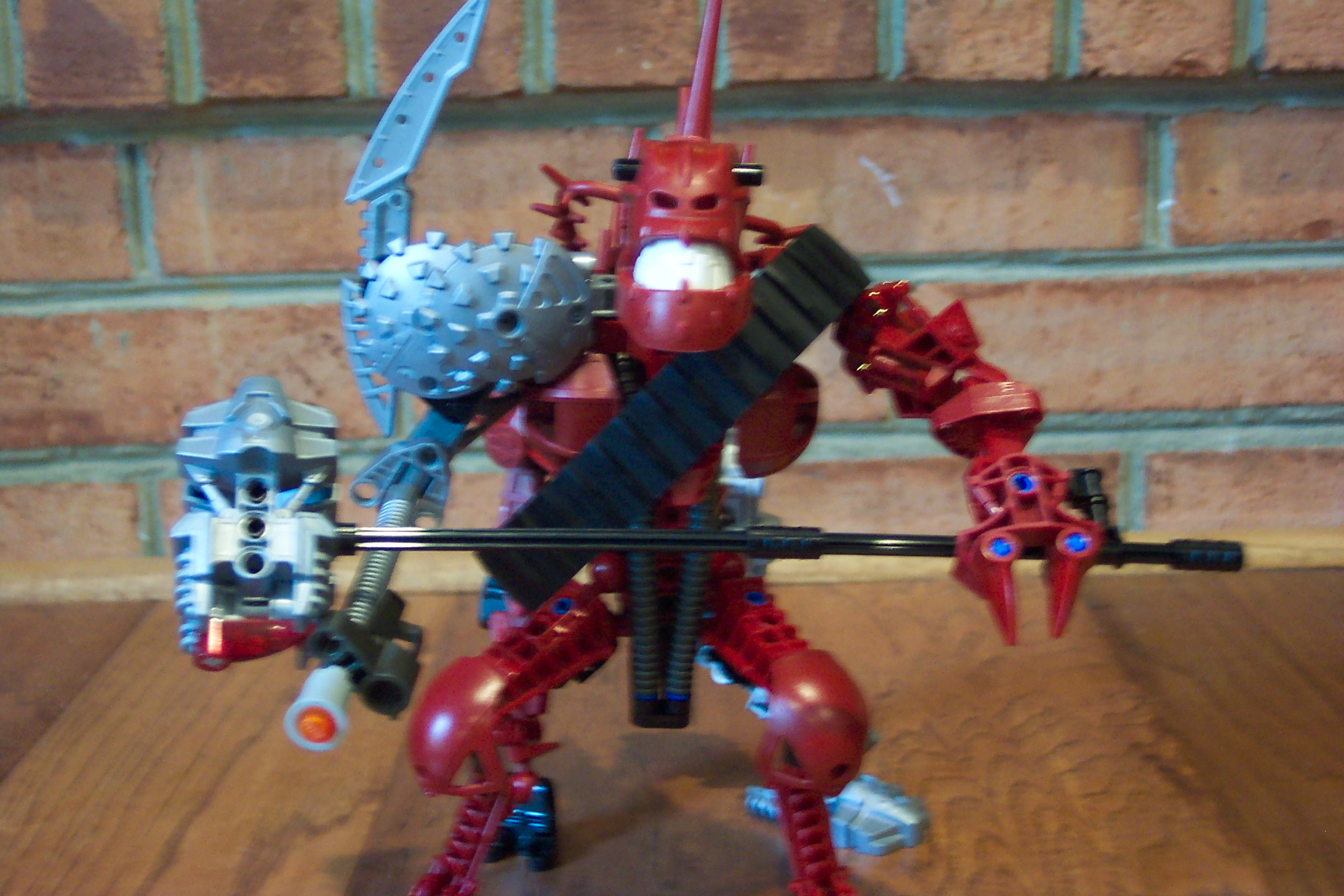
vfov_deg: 26.5
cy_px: 448
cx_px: 672
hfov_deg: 38.9
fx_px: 1904
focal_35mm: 51
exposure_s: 1/8
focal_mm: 10.7
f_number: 3.4
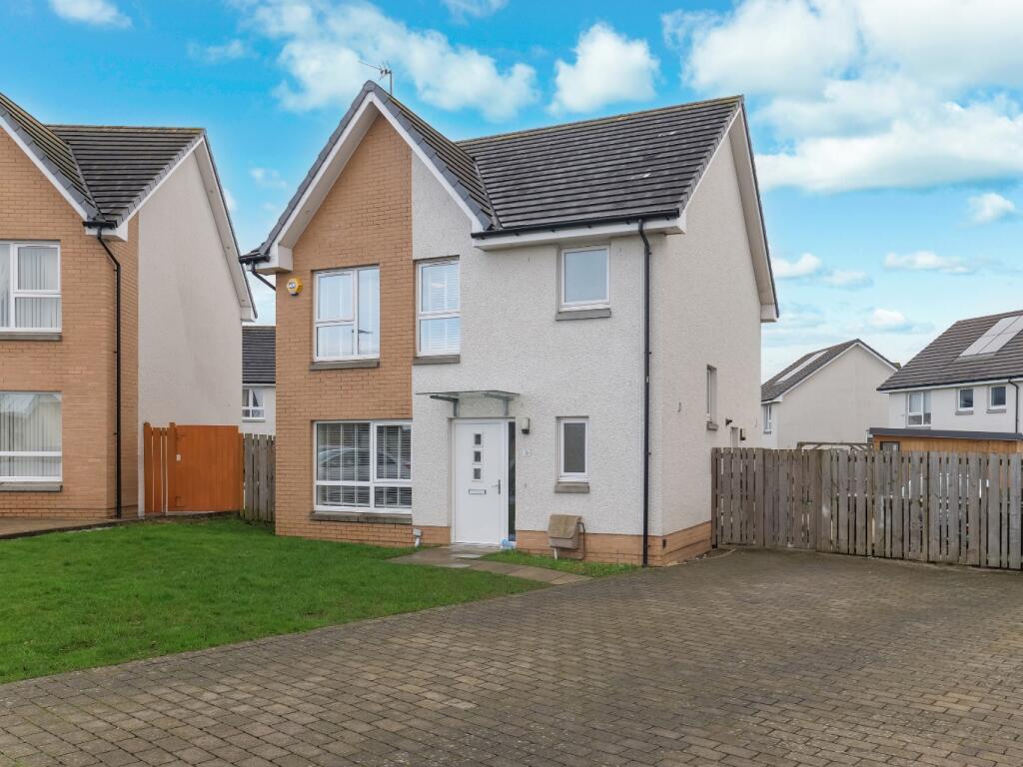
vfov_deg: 49.7
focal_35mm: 28
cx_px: 512
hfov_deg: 63.4
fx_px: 827
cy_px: 384
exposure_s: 1/60
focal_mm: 14
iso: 200
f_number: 6.3
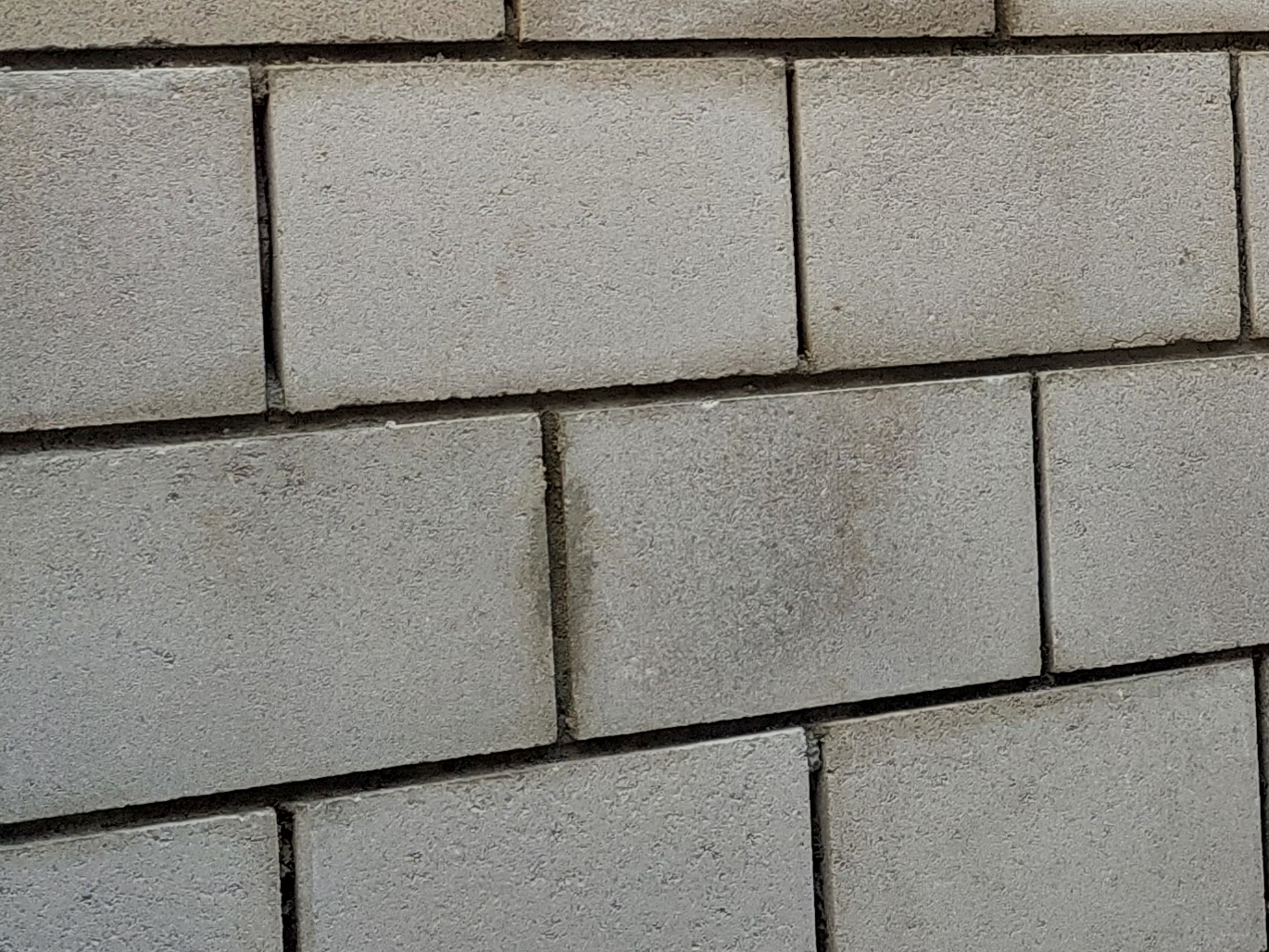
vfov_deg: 18.1
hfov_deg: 22.6
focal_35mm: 81
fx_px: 2970
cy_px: 237
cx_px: 1419
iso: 40
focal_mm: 5.23
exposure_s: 1/293
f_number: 1.8
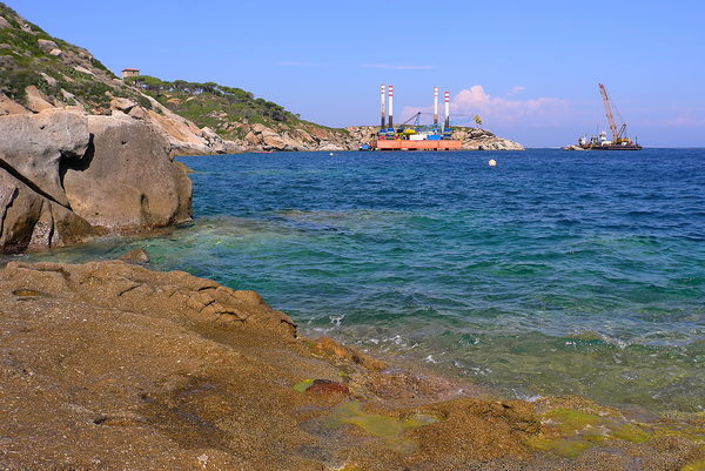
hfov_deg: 53.1
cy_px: 236
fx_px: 705
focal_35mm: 36
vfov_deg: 36.9
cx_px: 352
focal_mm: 24
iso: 100
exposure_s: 1/640
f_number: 5.6
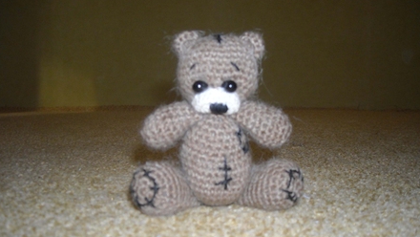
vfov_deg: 30.4
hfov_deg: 51.6
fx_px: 435
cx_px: 210
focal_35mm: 39
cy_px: 140
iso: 200
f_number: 2.8
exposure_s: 1/60
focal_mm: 5.7
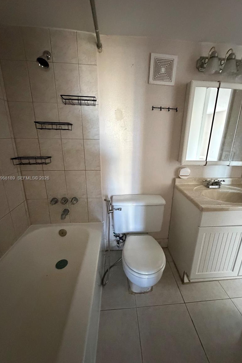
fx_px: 151
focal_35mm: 15
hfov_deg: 77.2
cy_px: 179
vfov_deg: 100.4
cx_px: 132
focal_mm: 2.22
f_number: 2.2
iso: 1250
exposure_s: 1/60
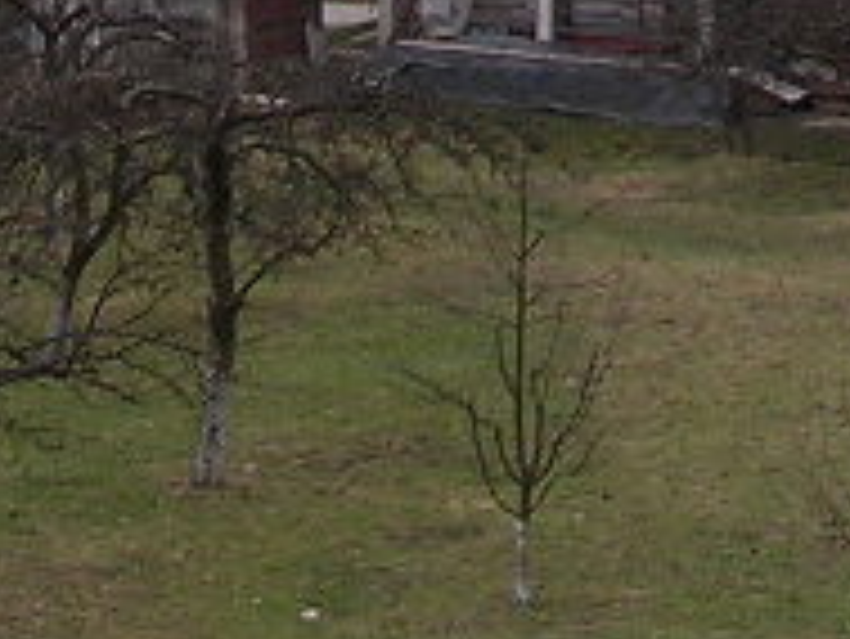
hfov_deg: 9.5
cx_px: 837
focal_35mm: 206
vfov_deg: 6.9
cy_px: -819
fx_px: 5062
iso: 100
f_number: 2.8
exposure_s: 1/38.5
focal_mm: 5.8
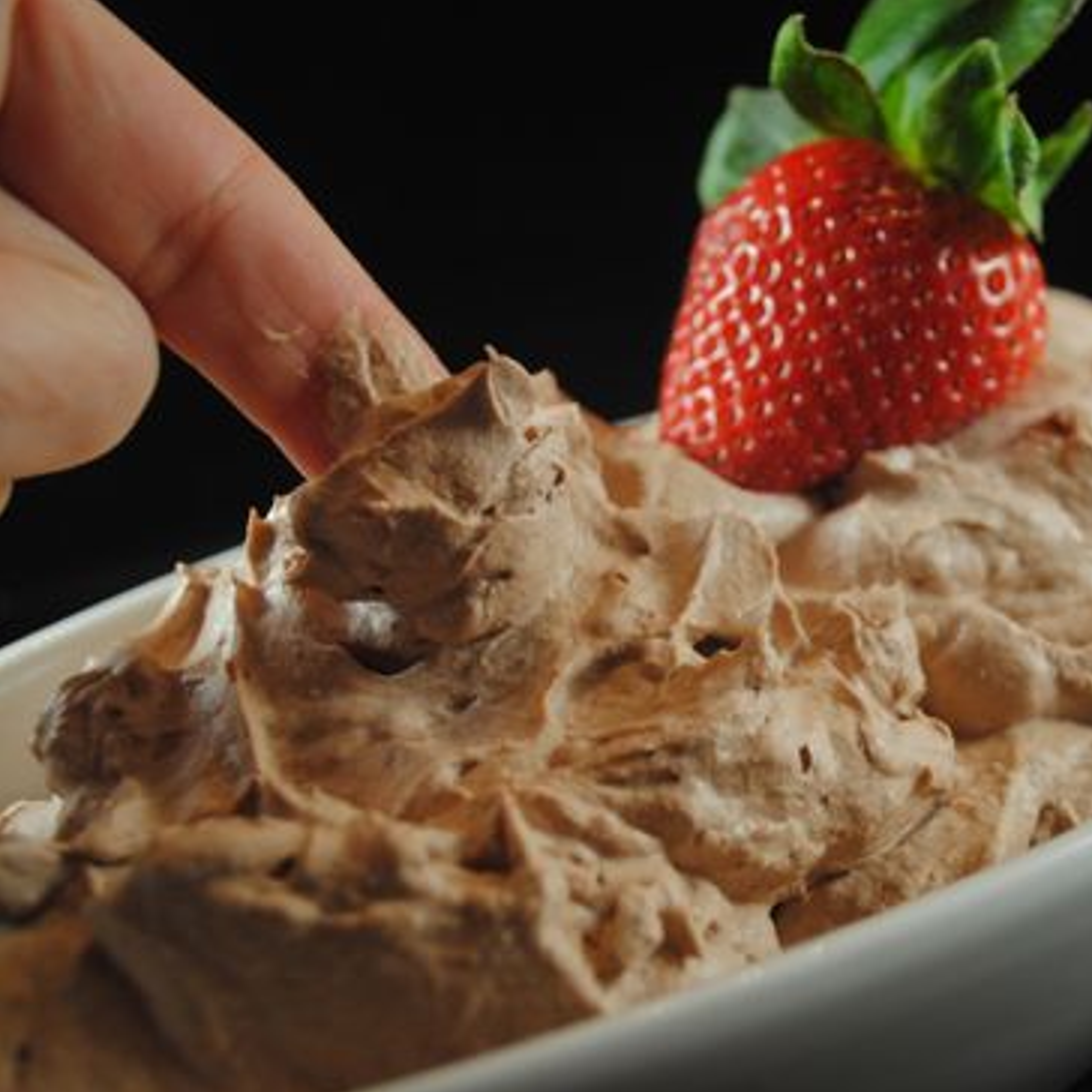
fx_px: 1927
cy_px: 546
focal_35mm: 54
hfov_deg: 31.1
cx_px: 822
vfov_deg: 31.6
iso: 400
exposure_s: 1/30
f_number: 4.5
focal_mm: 28
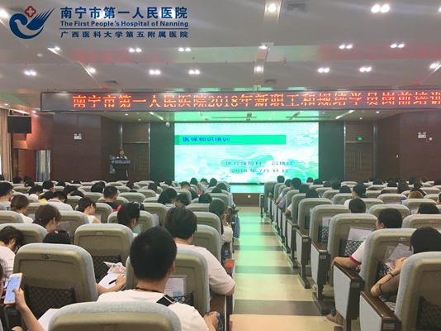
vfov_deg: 48.2
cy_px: 166
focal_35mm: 29
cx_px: 220
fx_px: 369
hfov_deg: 61.7
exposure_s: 1/30
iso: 40
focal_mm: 4.15
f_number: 2.2
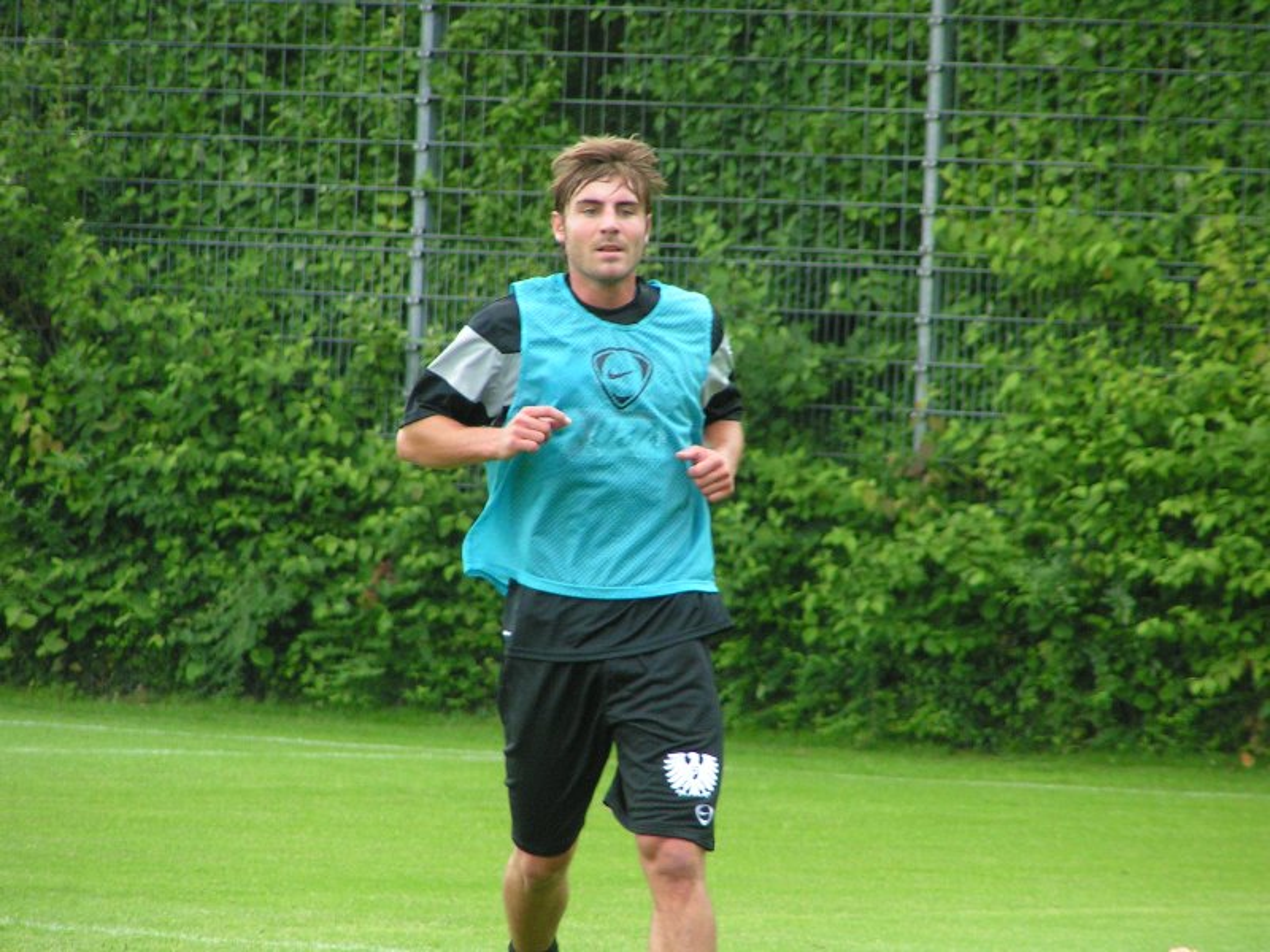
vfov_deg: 3.9
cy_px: 476
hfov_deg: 5.2
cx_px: 635
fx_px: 13942
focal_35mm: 380
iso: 200
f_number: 3.5
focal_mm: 58
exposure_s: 1/320
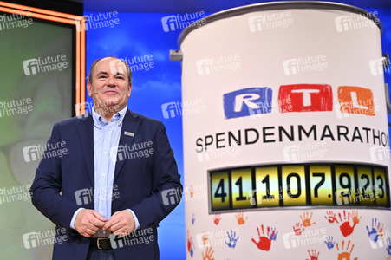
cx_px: 196
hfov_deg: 35.7
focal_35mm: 56
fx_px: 608
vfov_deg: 24.2
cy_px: 130
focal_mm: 56
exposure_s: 1/200
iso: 800
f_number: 4
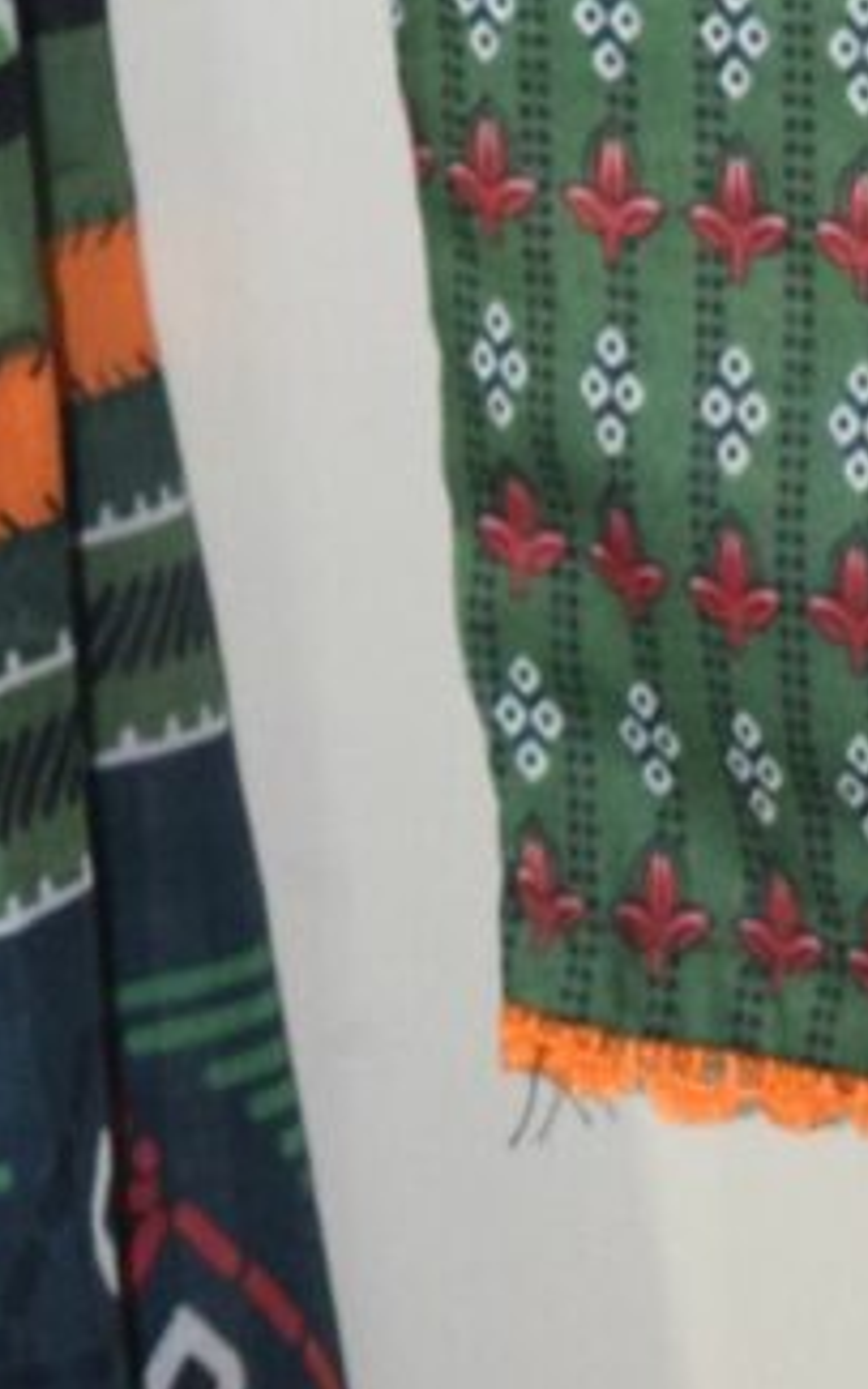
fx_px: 13215
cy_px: -1889
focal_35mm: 349
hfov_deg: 3.8
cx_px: 278
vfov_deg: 5.8
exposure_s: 1/60.2
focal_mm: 38
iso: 1000
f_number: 4.8
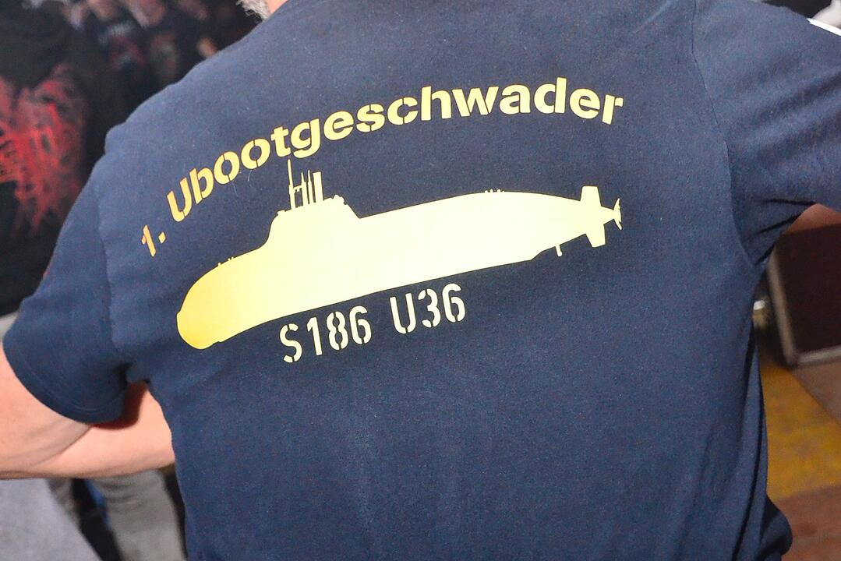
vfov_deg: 33.0
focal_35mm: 40
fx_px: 946
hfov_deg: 47.9
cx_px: 420
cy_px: 280
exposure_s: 1/125
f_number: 5.6
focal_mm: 27
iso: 3200
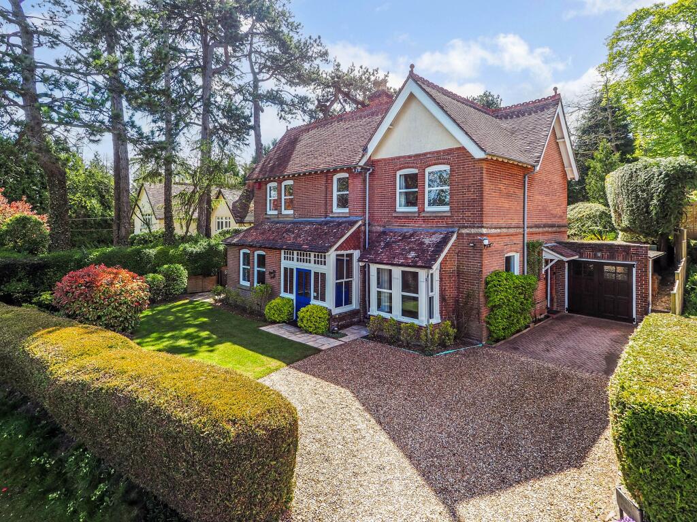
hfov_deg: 87.8
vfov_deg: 71.6
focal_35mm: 18
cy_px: 261
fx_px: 362
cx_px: 348
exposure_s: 1/200
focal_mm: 9
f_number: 6.3
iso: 200
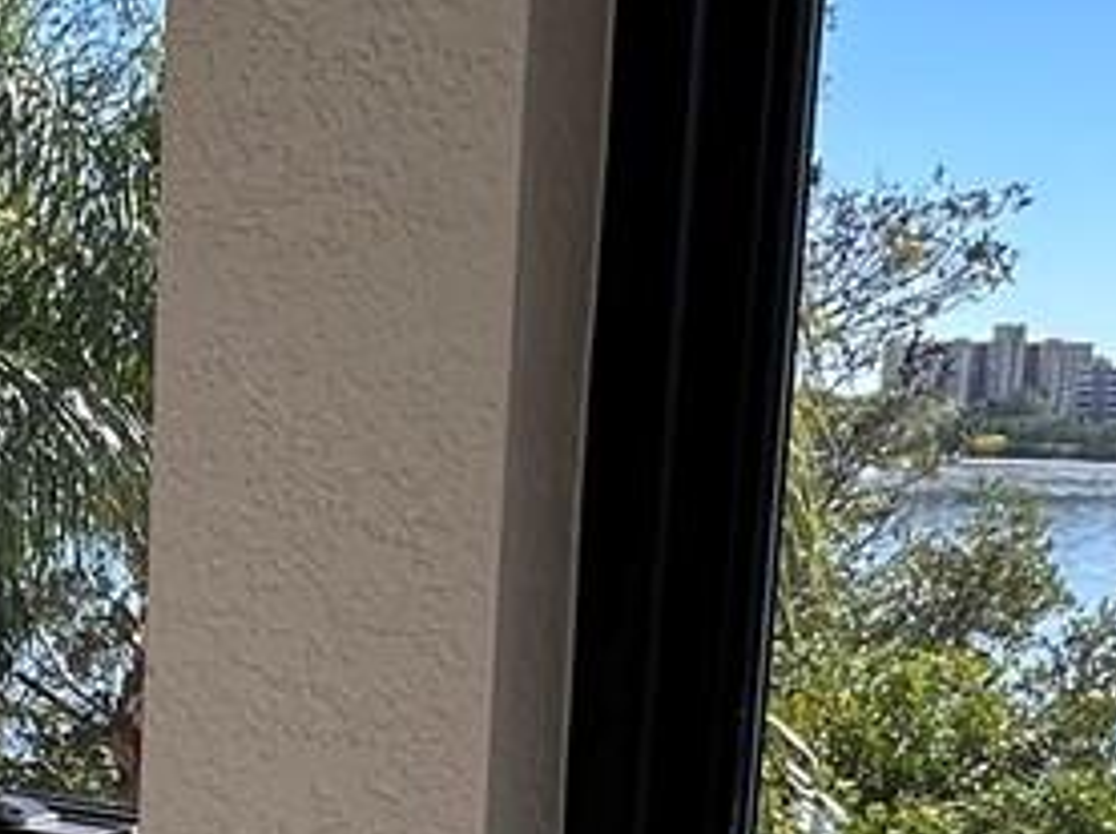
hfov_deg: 22.5
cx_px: -173
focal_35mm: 81
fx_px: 2608
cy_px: 983
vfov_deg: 17.4
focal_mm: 2.22
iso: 40
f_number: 2.2
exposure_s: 1/506
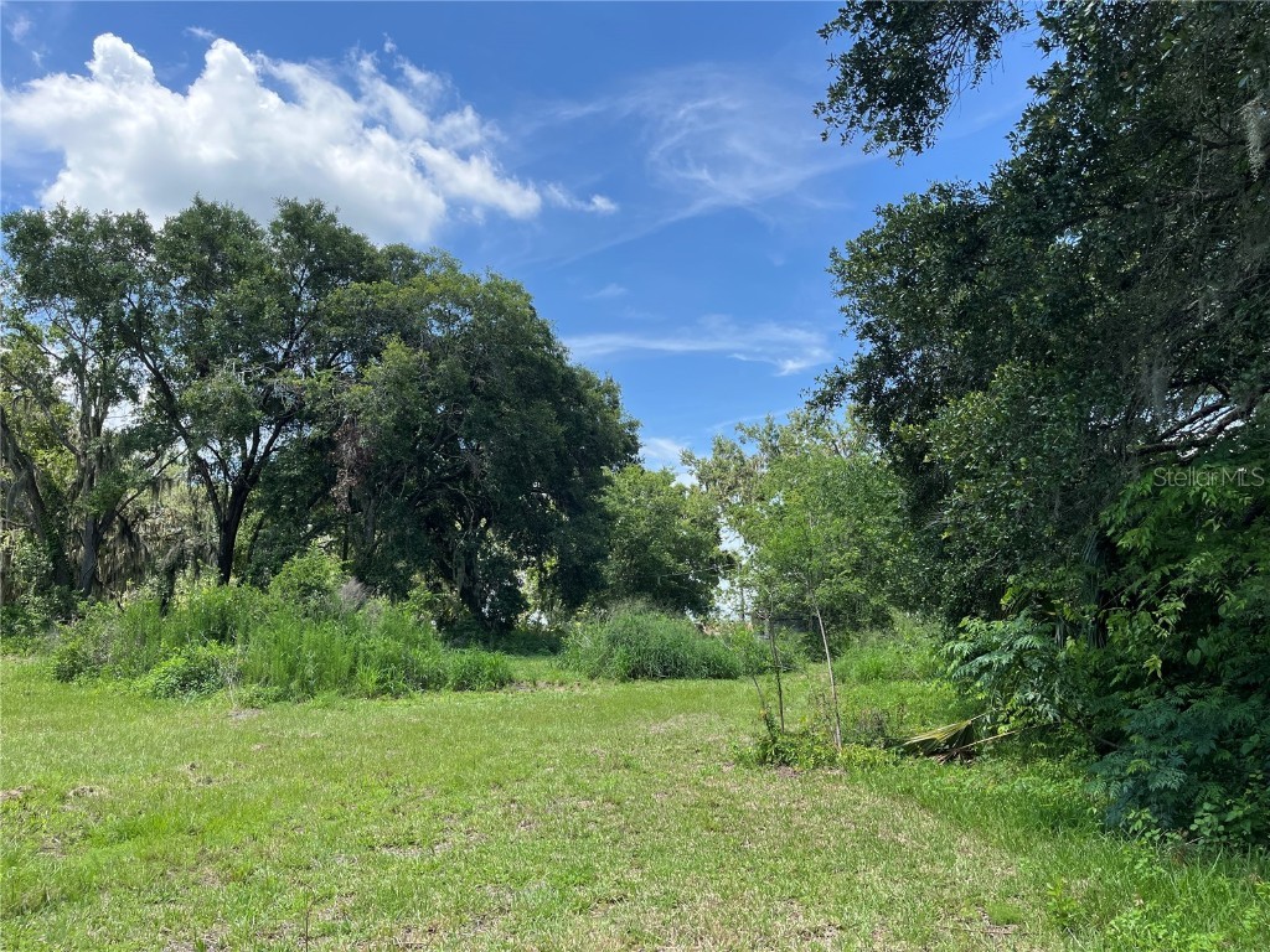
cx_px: 635
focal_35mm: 26
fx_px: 954
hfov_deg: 67.3
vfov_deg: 53.1
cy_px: 476
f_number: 1.6
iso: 50
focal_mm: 5.1
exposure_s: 1/1890
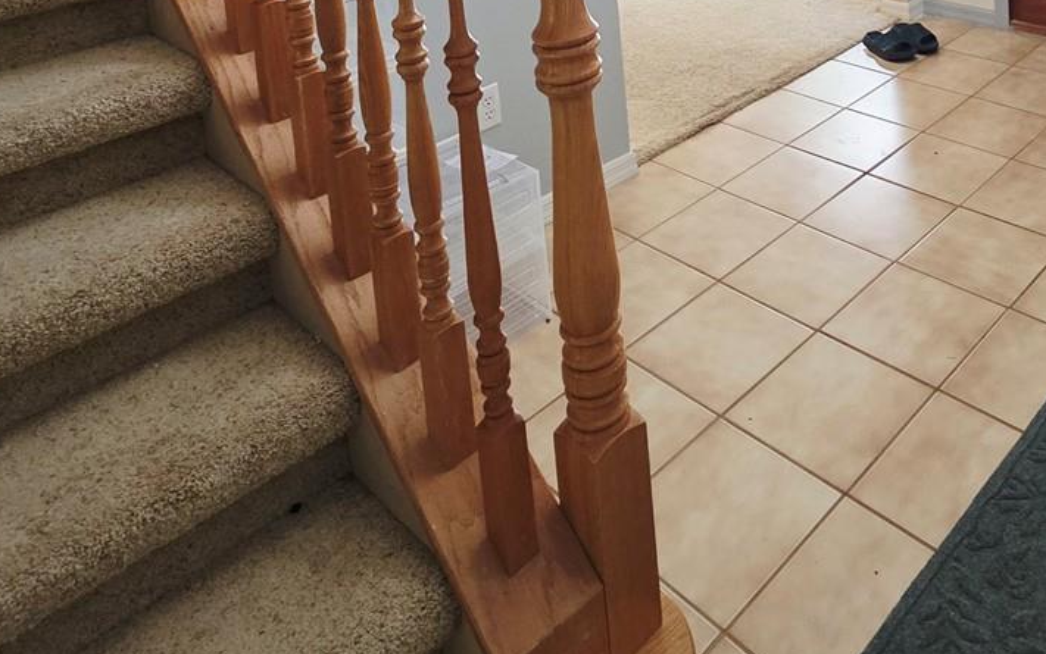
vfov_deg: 31.4
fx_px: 884
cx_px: 780
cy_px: -197
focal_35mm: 31
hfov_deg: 58.2
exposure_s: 1/60
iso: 250
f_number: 1.9
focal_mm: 2.2
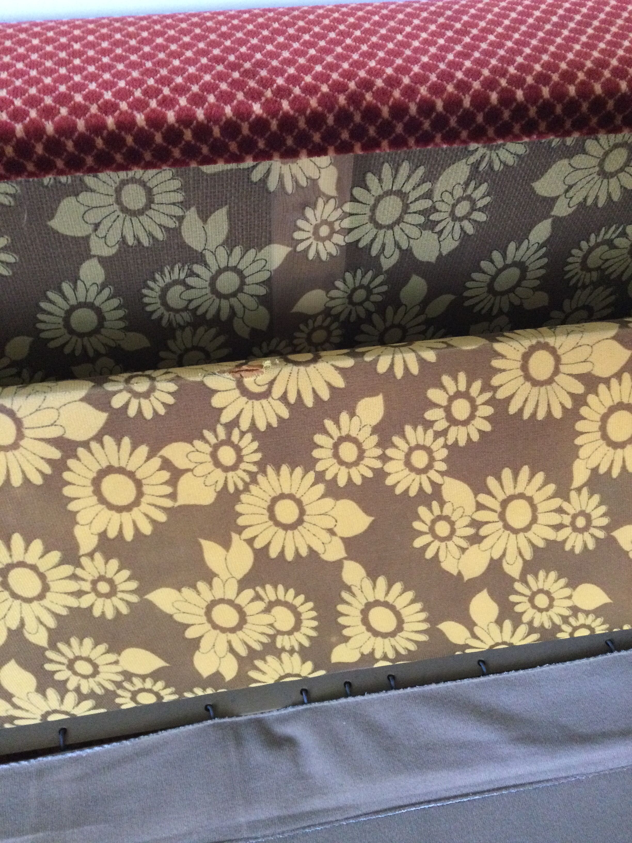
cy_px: 422
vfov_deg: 58.4
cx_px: 316
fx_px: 755
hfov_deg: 45.4
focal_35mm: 31
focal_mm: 3.3
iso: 200
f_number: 2.4
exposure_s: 1/20
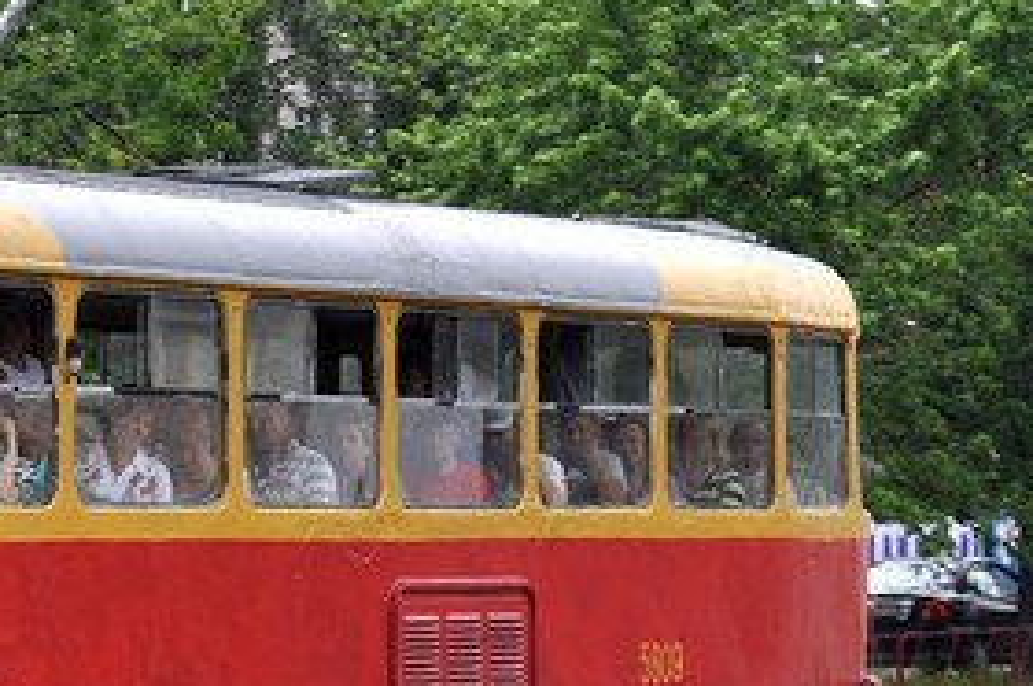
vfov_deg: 5.7
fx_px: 6907
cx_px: -712
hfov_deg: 8.3
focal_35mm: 241
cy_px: 299
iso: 200
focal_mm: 44
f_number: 8
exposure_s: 1/250
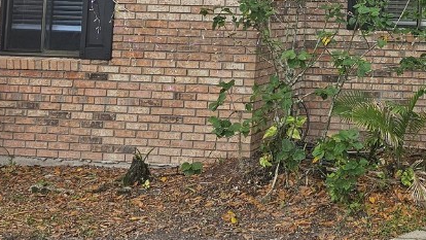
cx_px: 463
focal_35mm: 62
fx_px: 700
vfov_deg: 18.6
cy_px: -35
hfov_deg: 30.4
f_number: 1.7
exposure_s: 1/180
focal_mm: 6.3
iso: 25
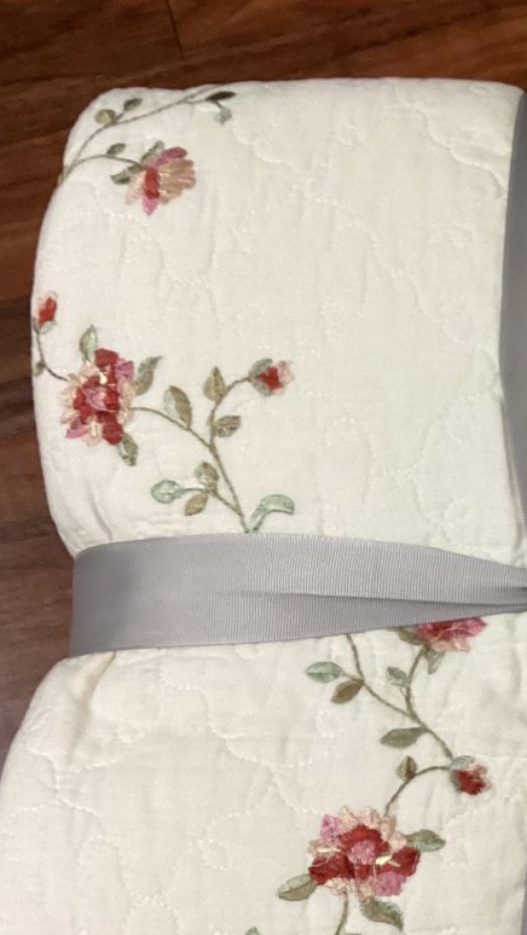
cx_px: 754
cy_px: 629
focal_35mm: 66
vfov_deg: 31.6
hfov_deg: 16.8
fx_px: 1638
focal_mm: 3.3
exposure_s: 1/60
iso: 320
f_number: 2.4
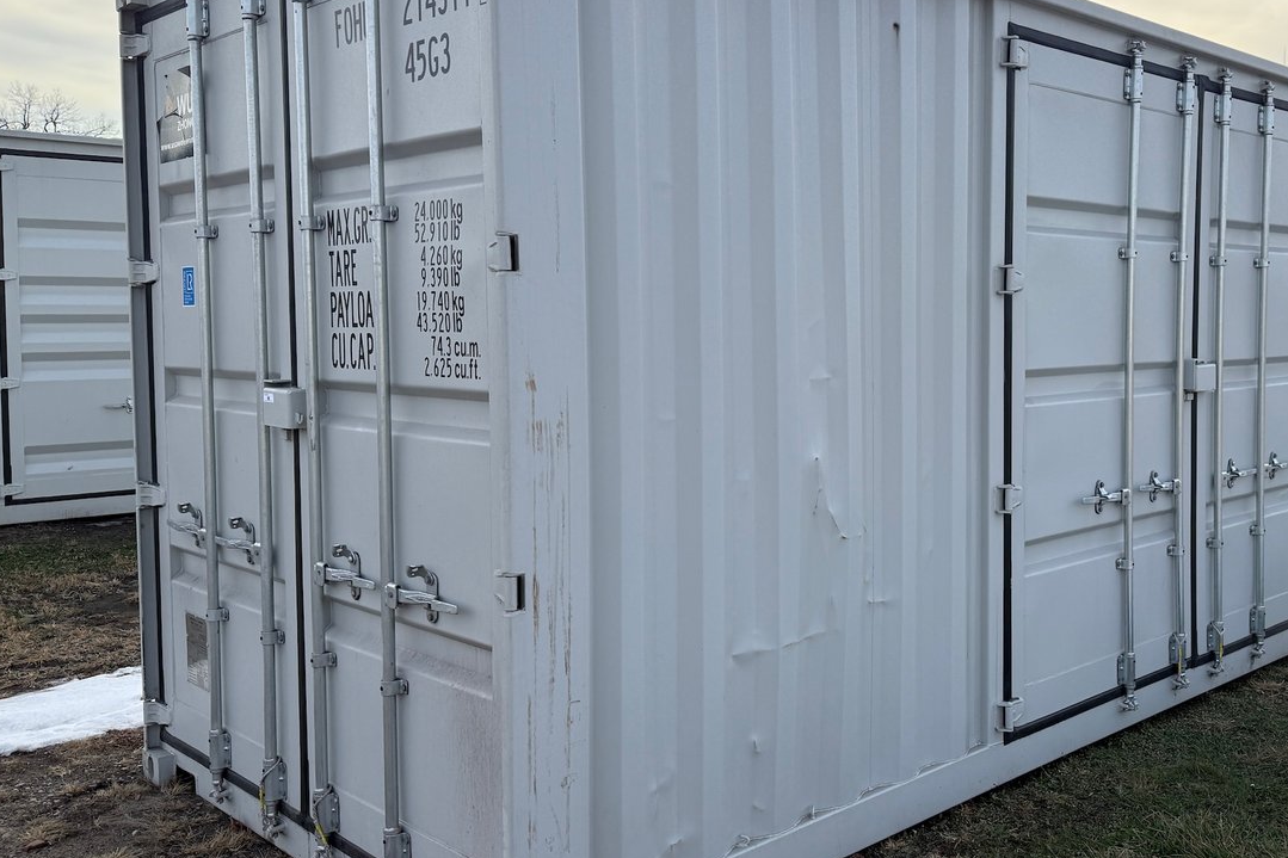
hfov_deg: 53.4
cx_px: 853
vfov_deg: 37.8
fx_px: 1252
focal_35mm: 35
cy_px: 385
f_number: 1.78
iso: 100
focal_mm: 6.76
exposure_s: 1/2299
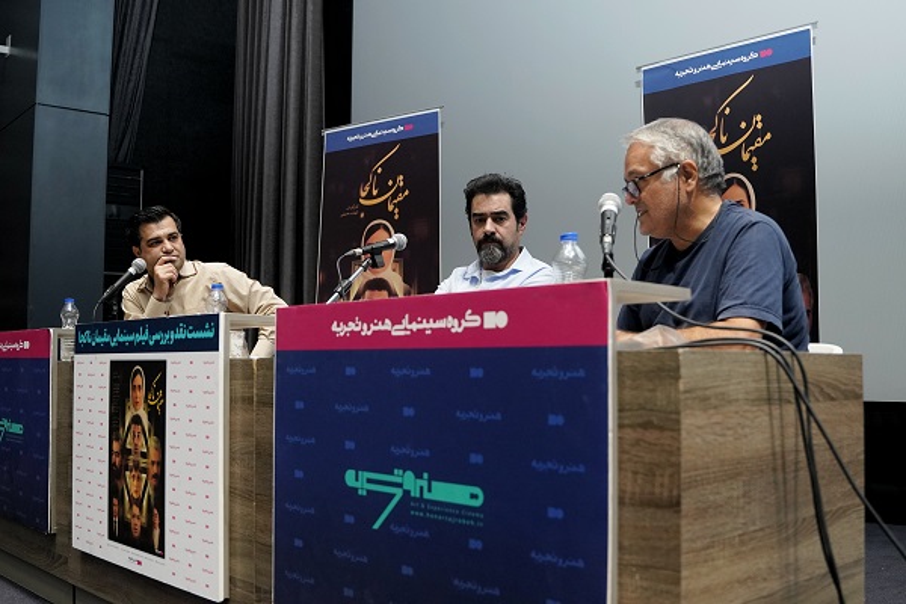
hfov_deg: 53.1
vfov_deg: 36.9
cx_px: 453
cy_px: 302
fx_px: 906
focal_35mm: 36
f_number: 2.8
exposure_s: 1/60
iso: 2000
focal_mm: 24
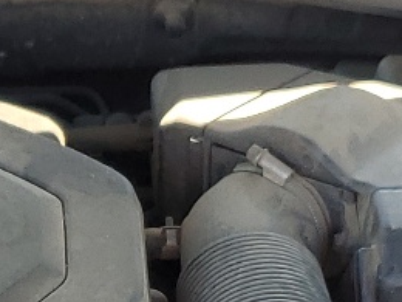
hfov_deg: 12.2
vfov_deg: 8.9
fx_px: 1858
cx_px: 11
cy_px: 520
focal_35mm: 160
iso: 50
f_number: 1.5
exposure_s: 1/385
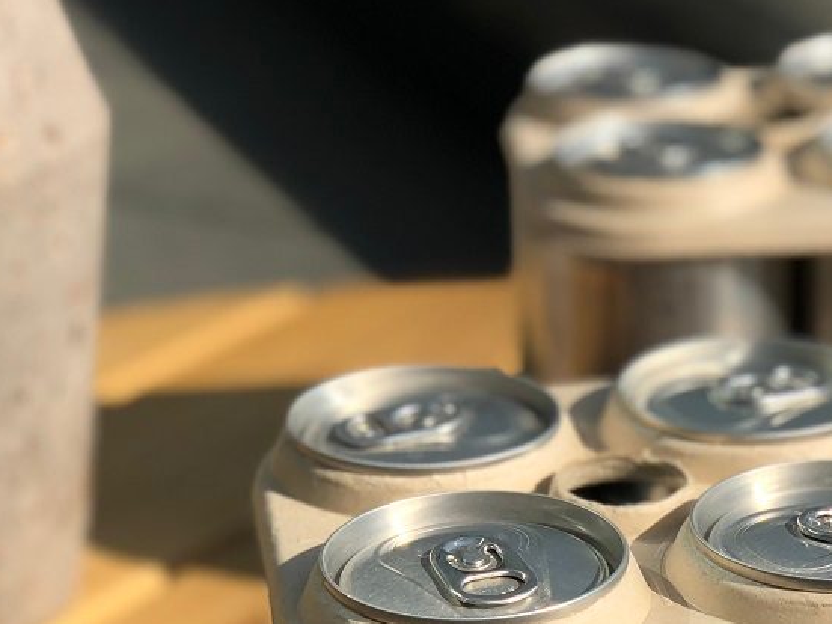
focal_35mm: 113
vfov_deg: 12.9
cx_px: 719
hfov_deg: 17.2
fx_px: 2716
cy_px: 647
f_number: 2.4
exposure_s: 1/1715
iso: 16
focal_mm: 6
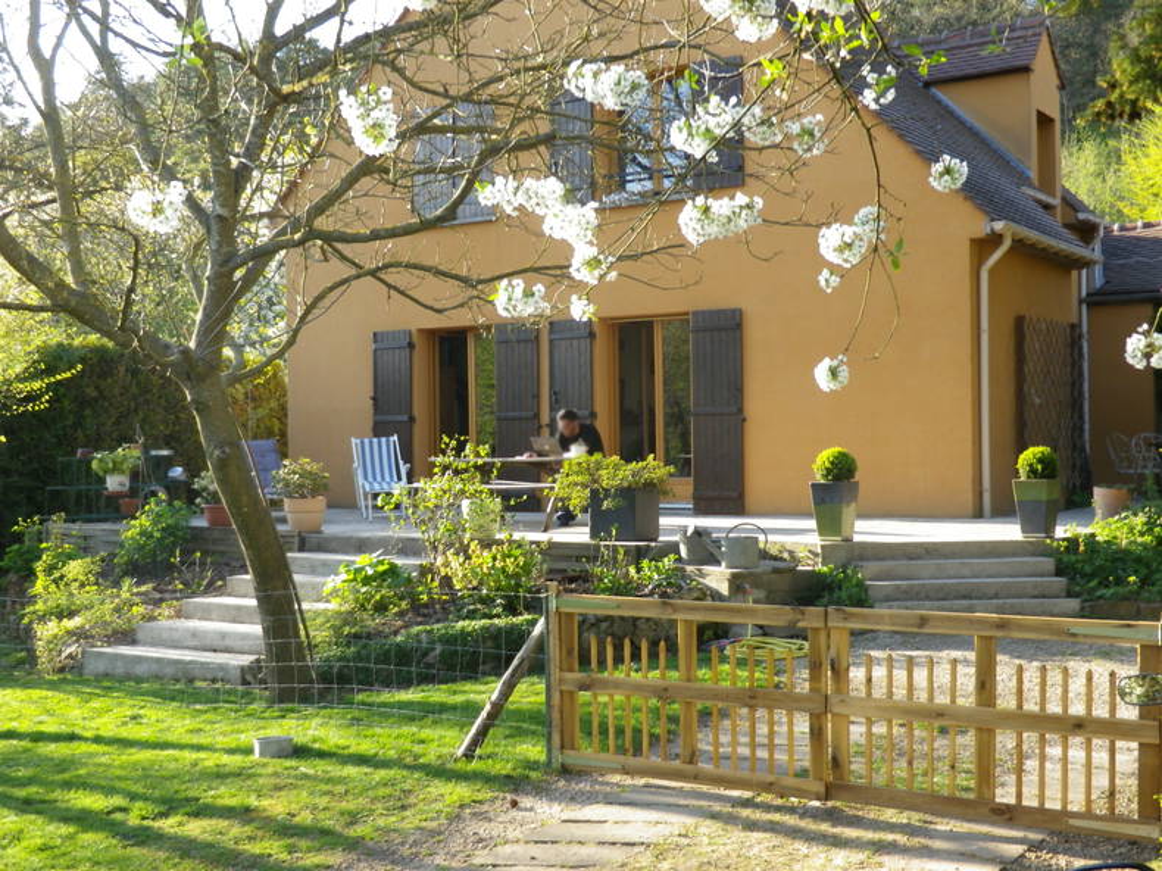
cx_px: 581
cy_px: 436
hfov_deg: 41.3
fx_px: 1544
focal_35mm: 46
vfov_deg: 31.5
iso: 80
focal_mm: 8.2
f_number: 4.2
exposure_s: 1/60
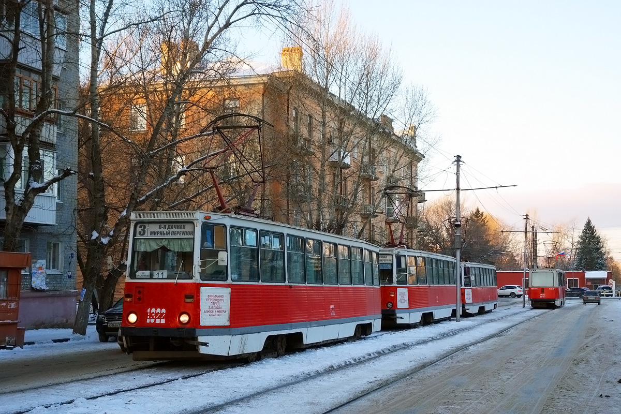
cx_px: 310
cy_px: 207
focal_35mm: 53
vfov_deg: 25.5
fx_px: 914
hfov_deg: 37.5
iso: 250
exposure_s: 1/500
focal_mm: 19.53
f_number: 3.5
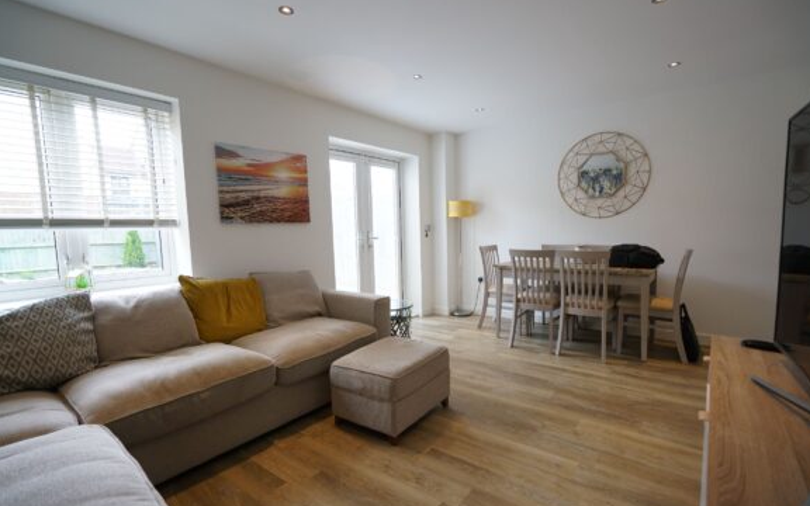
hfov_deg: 94.3
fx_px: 375
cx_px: 419
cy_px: 264
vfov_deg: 68.0
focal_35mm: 17
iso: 400
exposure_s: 1/80
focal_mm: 16
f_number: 4
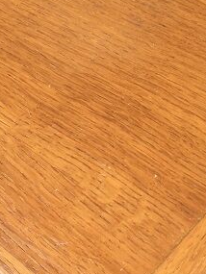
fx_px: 650
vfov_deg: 23.8
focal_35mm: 82
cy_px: 160
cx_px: 119
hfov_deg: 18.0
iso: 25
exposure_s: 1/251
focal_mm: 4.15
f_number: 2.2
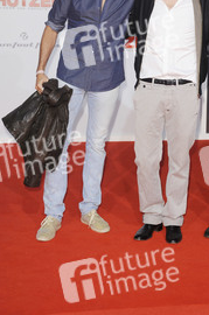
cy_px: 100
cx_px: 153
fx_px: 804
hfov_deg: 14.8
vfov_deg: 22.1
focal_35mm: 92
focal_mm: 62
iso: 800
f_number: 5.6
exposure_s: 1/160
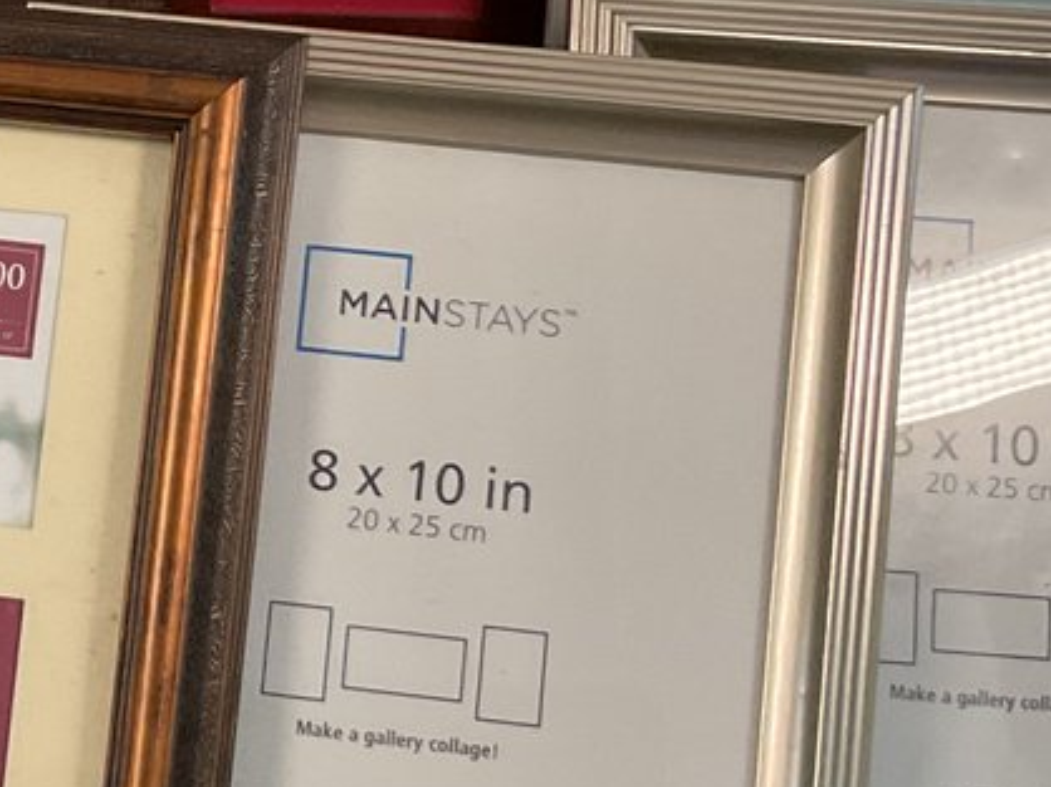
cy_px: 258
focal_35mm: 105
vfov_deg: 14.1
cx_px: -59
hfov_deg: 18.1
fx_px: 3186
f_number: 1.8
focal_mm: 3
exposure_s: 1/60
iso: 125
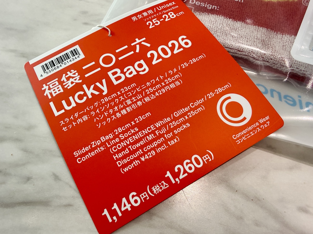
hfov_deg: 71.6
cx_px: 156
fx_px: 217
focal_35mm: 24
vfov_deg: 56.8
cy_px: 117
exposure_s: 1/100
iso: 80
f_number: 2.2
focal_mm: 2.22
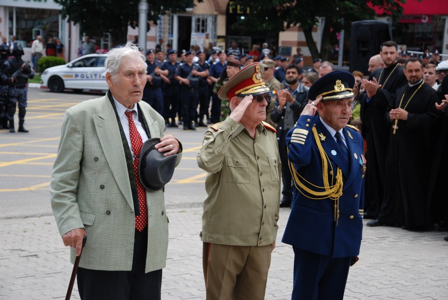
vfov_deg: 14.8
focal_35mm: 93
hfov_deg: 21.9
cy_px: 150
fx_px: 1159
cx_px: 224
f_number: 5.3
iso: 200
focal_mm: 62
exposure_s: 1/400
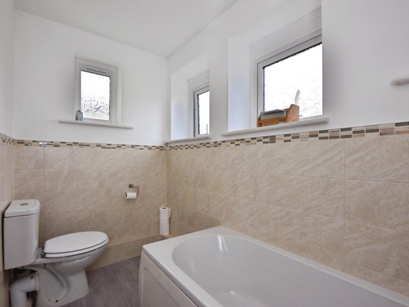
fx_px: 189
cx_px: 189
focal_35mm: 16
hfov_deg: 94.3
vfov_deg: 78.1
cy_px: 150
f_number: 8
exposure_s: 1/125
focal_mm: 14
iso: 400
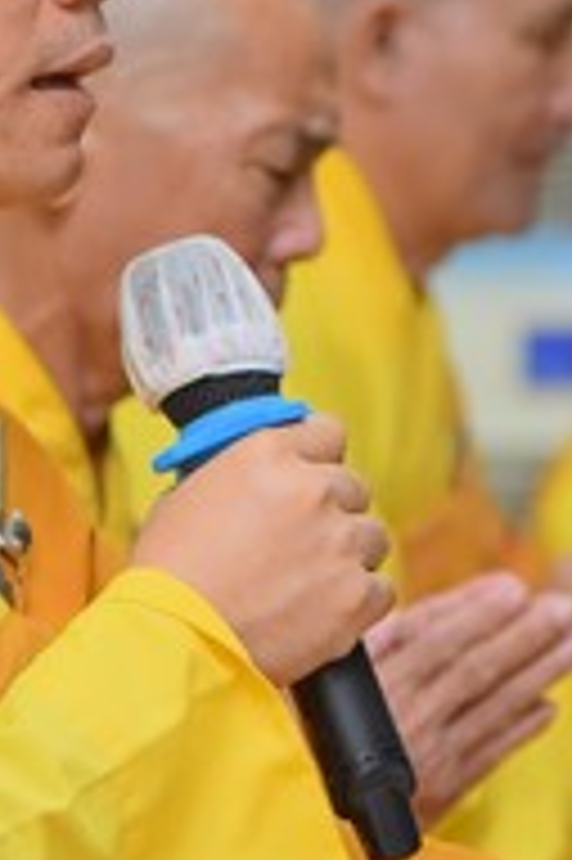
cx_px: 178
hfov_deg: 3.4
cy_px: 387
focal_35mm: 408
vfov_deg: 5.1
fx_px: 9741
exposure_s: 1/125
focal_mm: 120
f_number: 4
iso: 1600
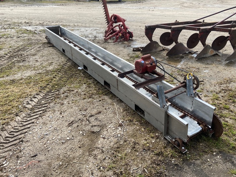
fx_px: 198
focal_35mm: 29
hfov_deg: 61.5
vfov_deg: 48.2
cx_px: 130
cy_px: 80
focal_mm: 4.25
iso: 32
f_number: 1.8
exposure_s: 1/1218
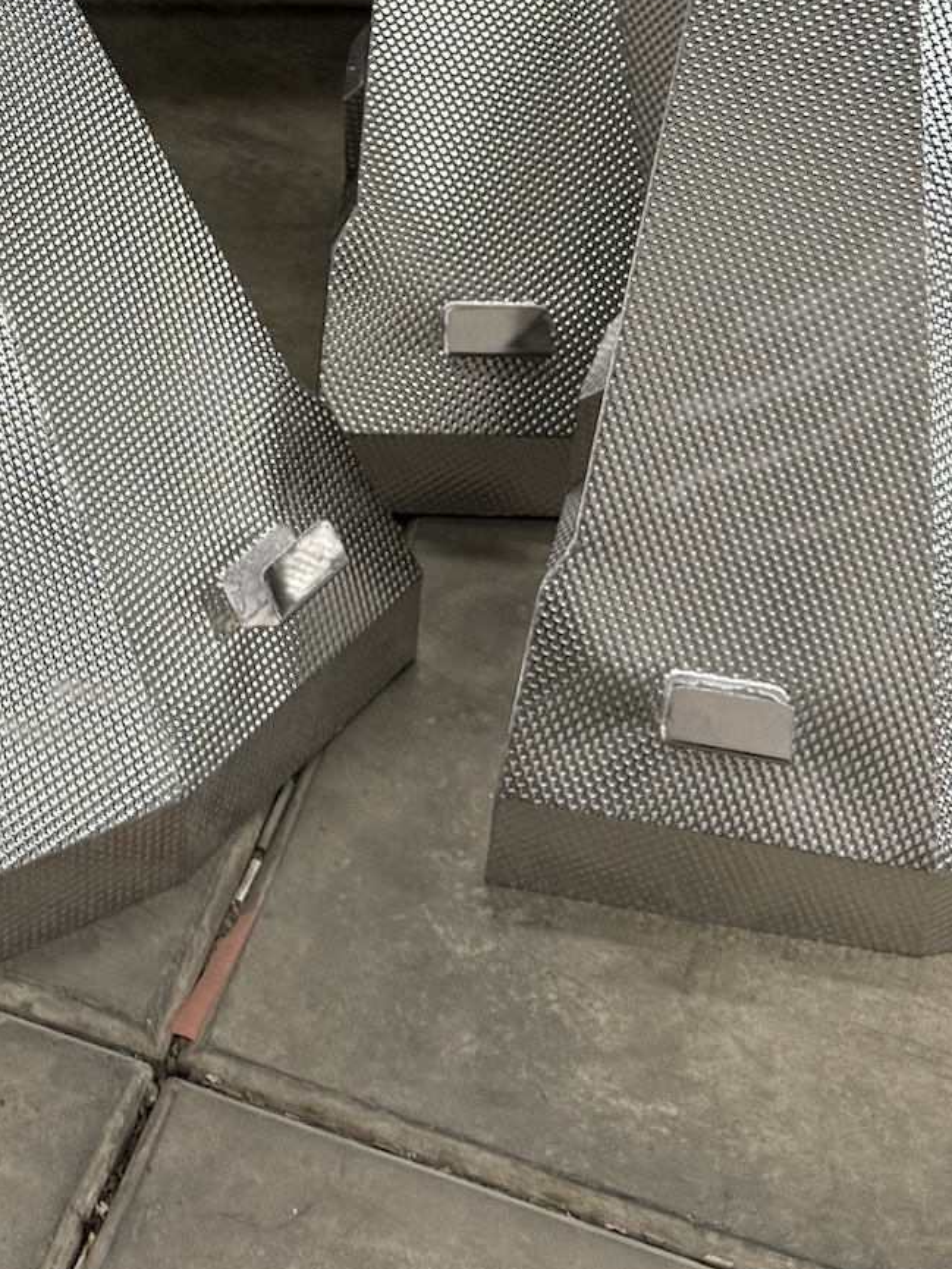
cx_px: 29
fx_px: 2713
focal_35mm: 74
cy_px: -86
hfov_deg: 19.4
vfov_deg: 24.7
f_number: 1.78
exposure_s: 1/50
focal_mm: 6.76
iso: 160
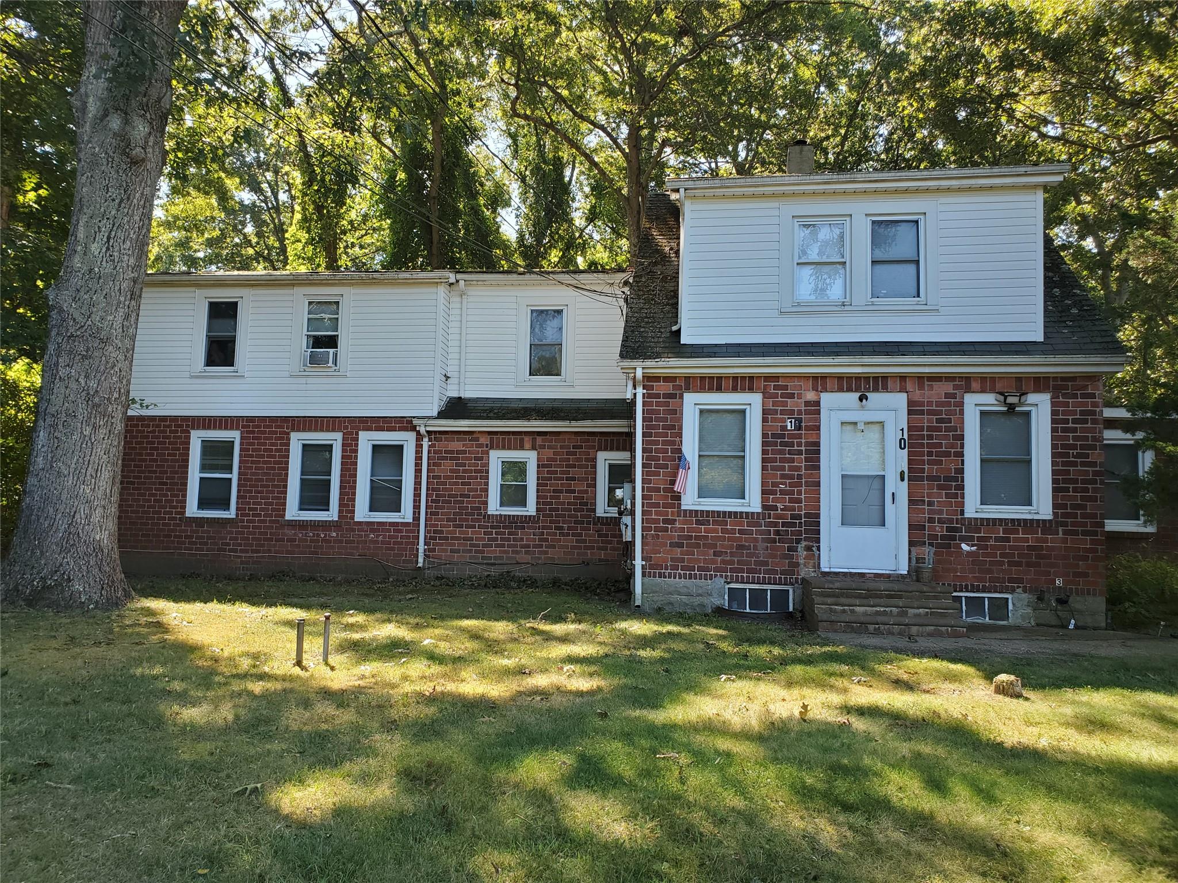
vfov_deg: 53.1
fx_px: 885
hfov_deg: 67.3
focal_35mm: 26
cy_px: 442
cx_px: 589
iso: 50
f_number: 2.4
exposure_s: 1/123
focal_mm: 4.3
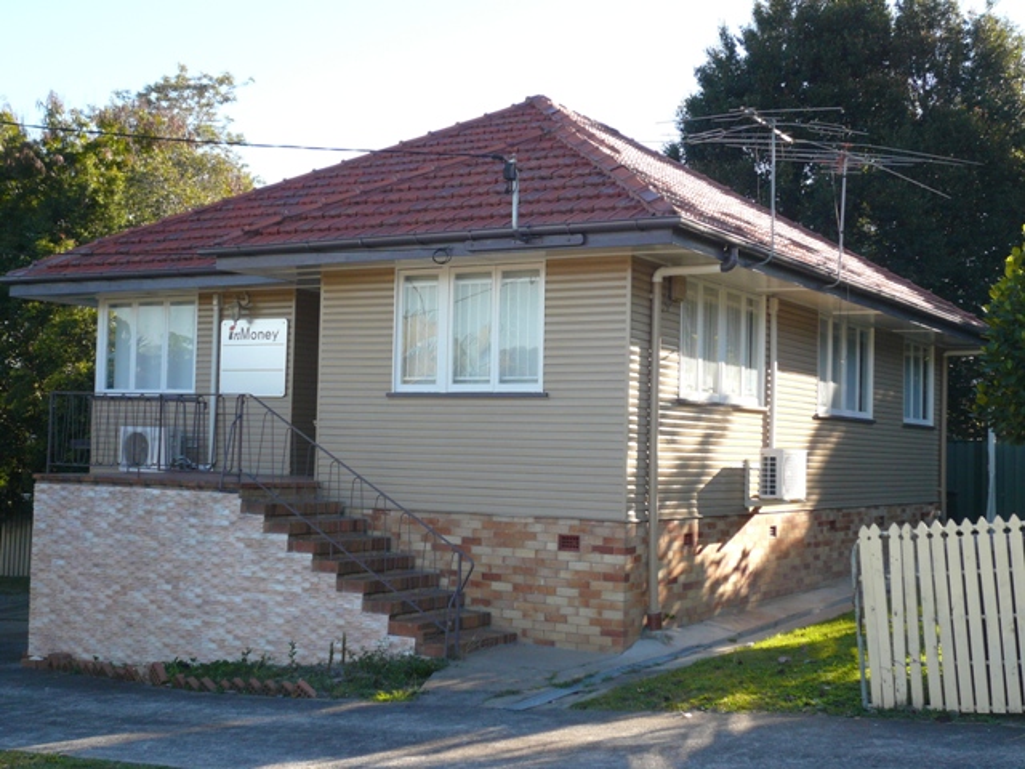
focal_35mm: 49
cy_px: 384
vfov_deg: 29.7
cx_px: 512
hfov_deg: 38.9
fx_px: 1451
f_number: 3.6
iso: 100
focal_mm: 8.1
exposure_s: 1/200
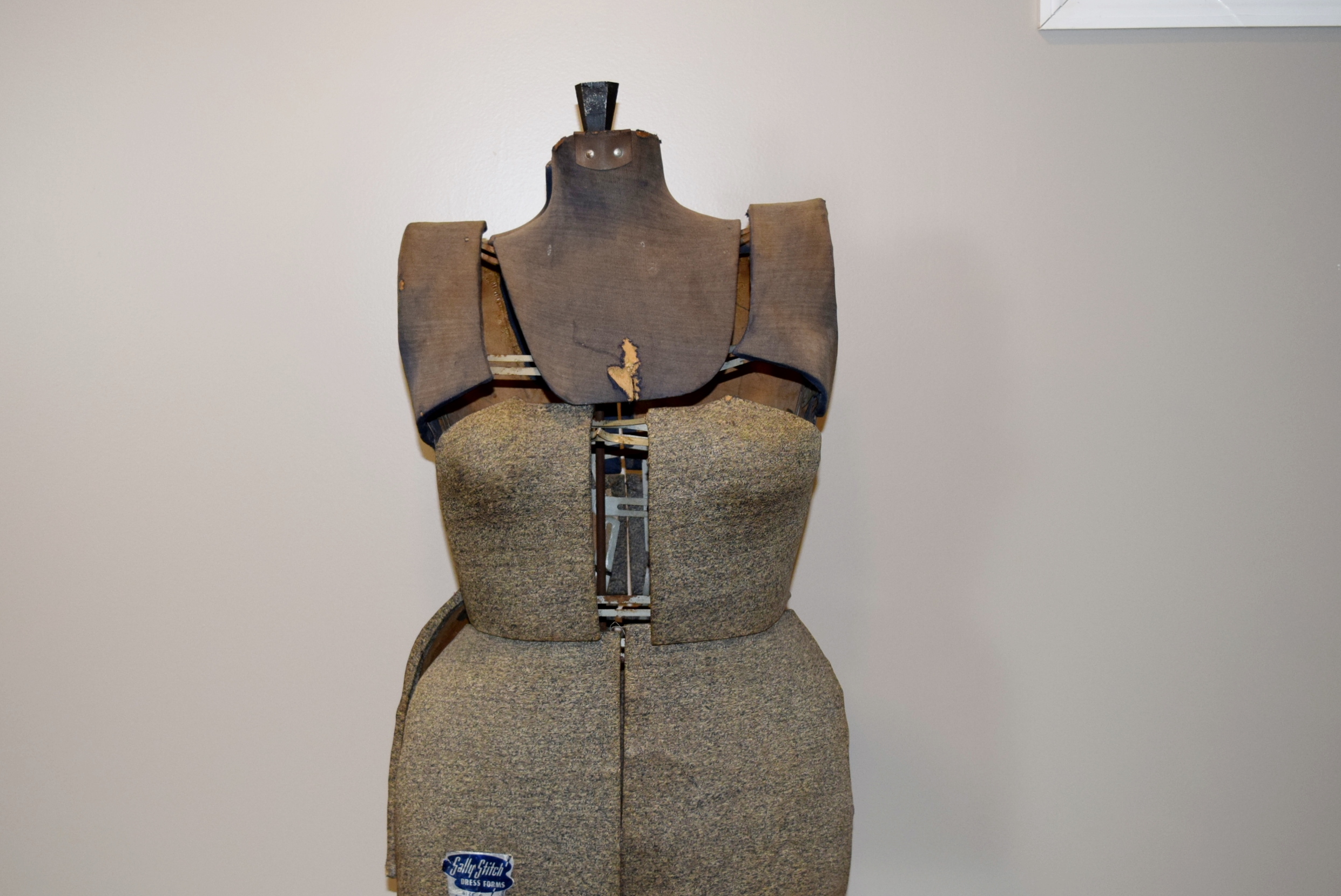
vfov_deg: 28.7
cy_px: 505
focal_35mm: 47
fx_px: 1752
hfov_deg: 41.9
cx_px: 617
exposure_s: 1/80
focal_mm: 26
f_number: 4.5
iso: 800
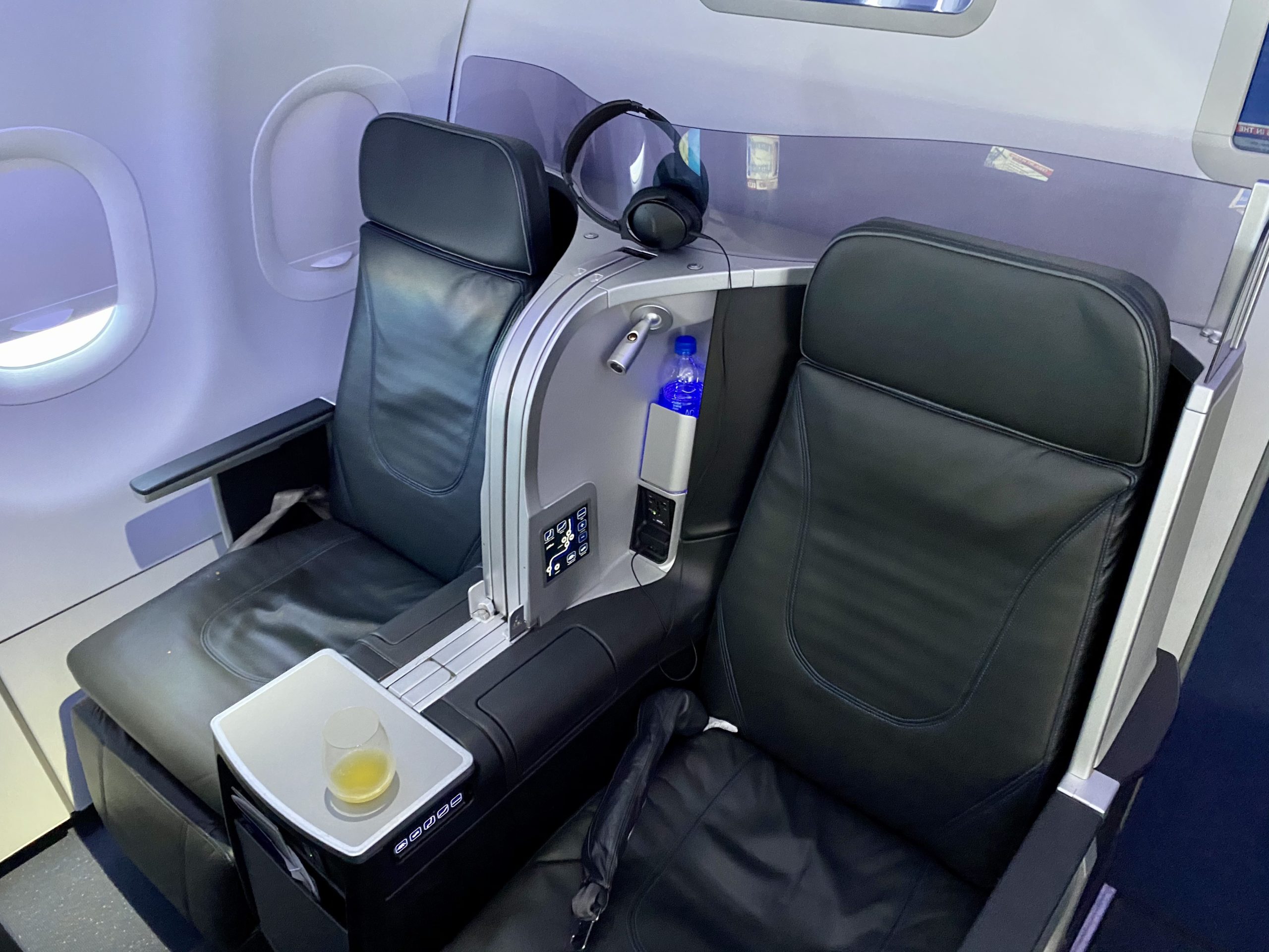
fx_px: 953
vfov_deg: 53.1
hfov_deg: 67.3
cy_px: 476
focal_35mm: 26
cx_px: 634
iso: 640
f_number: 1.8
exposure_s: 1/27
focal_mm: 4.25
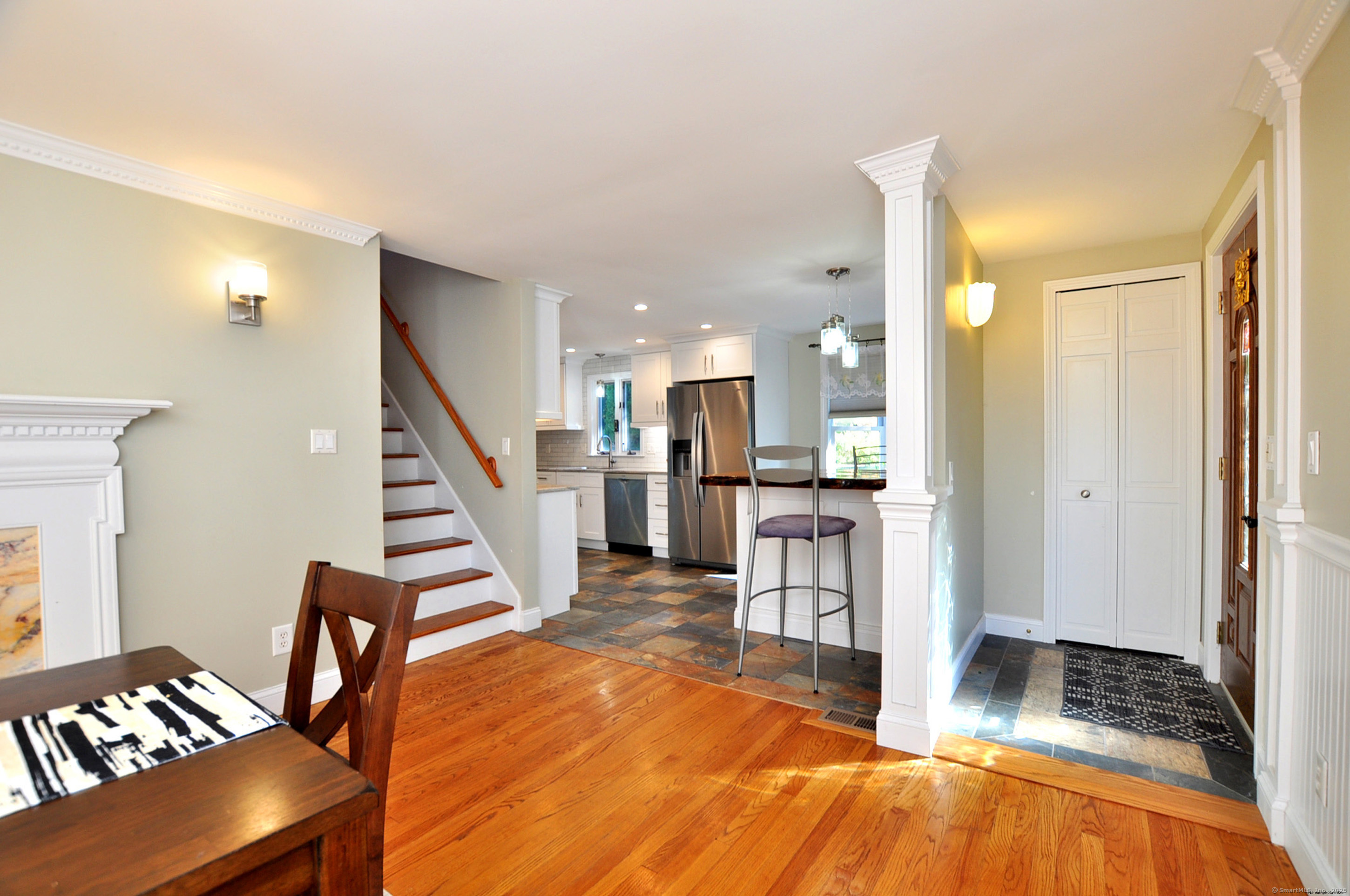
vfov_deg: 77.2
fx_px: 562
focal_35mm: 15
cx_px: 675
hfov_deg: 100.5
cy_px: 448
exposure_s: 1/25
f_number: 5
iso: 200
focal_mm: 10
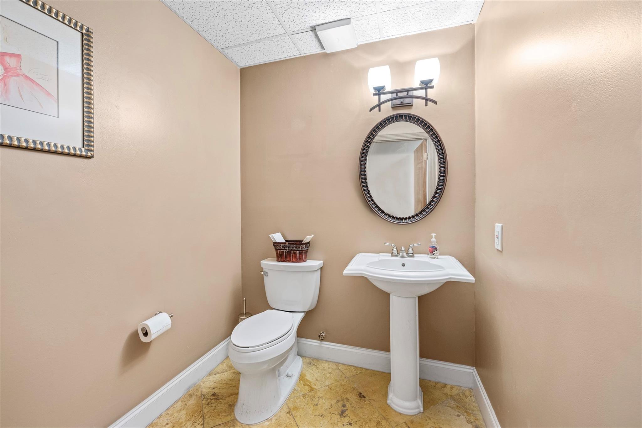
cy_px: 214
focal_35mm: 14
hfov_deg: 104.3
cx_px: 321
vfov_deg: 81.2
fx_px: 250
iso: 200
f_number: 8
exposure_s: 1.3
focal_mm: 14
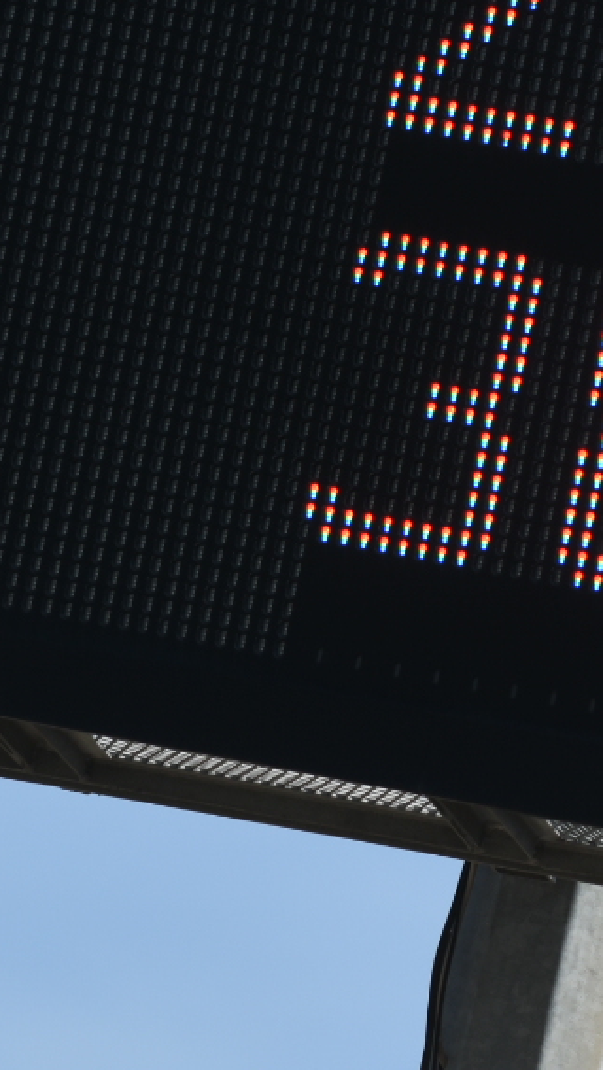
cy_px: 251
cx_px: 474
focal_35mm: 696
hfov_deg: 1.7
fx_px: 19769
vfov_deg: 3.1
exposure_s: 1/2000
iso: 100
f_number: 2.8
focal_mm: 155
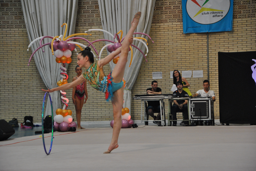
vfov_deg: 12.2
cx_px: 128
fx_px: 801
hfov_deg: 18.2
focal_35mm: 112
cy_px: 86
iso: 800
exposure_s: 1/320
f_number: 5.3
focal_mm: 75
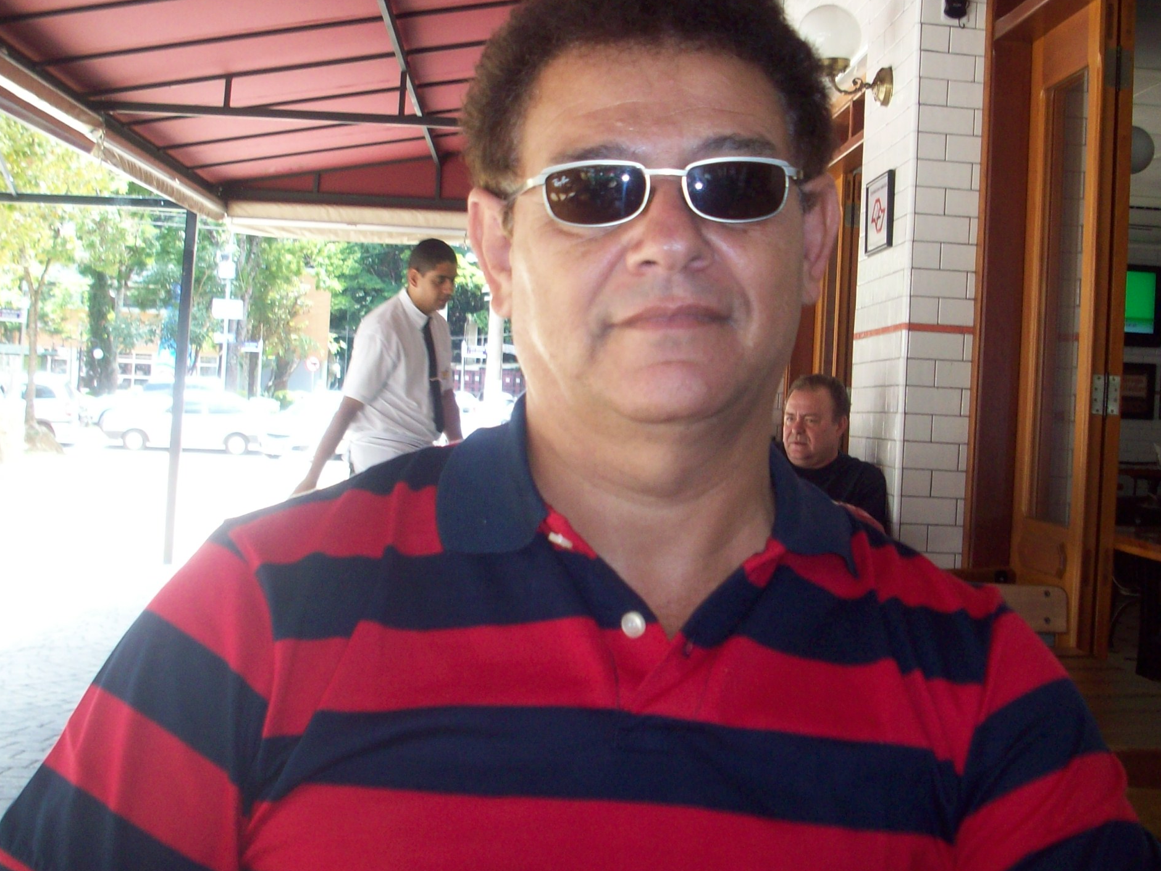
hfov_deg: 37.4
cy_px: 416
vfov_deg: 28.6
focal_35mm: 51
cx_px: 661
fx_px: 1711
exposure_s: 1/91.3
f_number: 2.8
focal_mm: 6.2
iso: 80
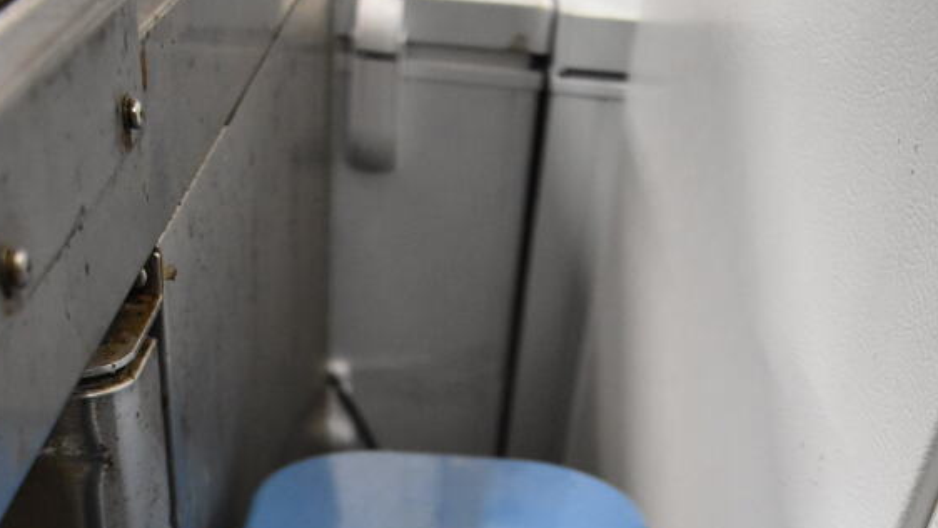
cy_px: 754
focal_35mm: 46
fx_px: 1144
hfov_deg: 44.5
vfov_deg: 22.2
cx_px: 432
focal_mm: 18
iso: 4500
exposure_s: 1/125
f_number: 3.5
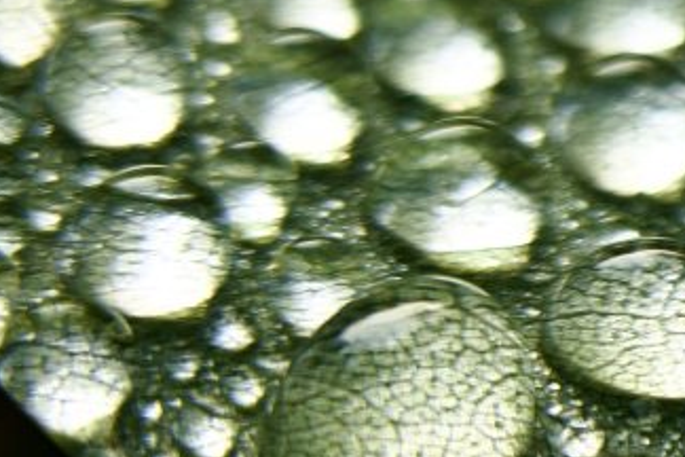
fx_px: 5175
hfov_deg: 7.1
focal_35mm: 272
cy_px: 107
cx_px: 1645
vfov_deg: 5.0
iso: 125
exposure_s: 1/200
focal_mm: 20.26
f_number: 4
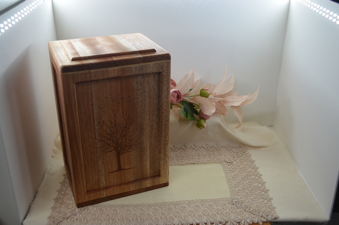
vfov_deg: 34.1
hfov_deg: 49.6
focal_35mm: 39
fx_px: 367
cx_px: 170
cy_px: 112
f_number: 4.2
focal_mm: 26
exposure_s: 1/100
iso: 400
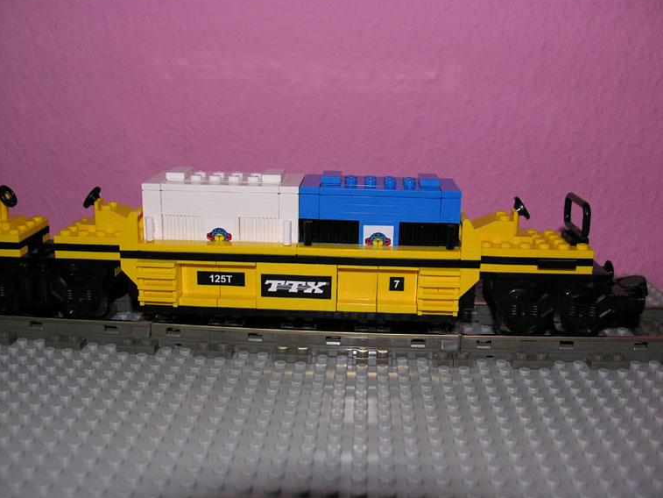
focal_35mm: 37
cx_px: 320
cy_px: 251
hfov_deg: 50.1
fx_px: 709
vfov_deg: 38.7
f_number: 2.8
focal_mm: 8.9
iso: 50
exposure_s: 1/60.1
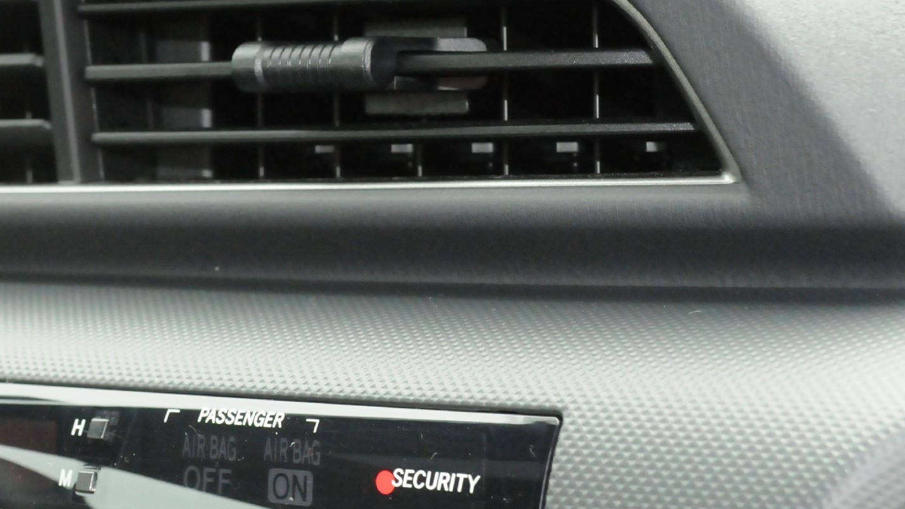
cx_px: 128
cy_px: 119
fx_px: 2376
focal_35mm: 99
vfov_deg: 12.2
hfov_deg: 21.2
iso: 2500
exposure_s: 1/60
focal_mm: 36
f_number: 8
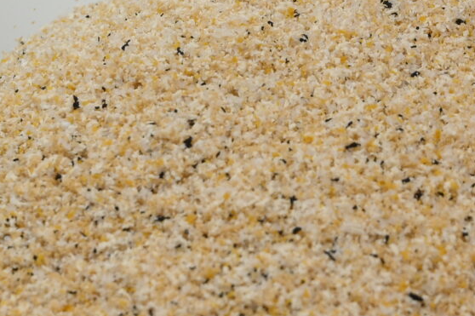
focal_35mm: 321
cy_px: 32
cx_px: 354
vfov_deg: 4.3
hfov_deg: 6.4
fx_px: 4232
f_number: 9
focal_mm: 70
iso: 125
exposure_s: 1/125
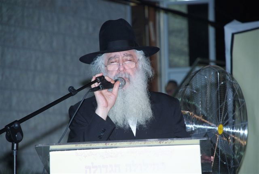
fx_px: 1462
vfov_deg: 6.8
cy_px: 87
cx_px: 130
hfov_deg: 10.1
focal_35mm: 203
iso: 1000
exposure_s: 1/160
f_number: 5.6
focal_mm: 135
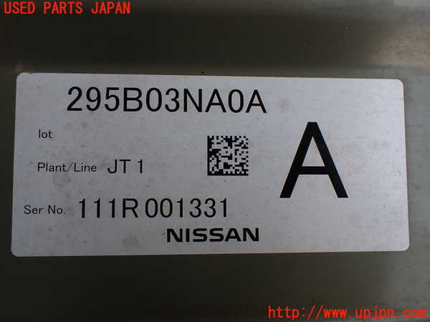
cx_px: 215
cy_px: 161
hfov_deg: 60.0
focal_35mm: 30
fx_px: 373
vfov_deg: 46.8
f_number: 2.3
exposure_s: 1/200
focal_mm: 5.4
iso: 100
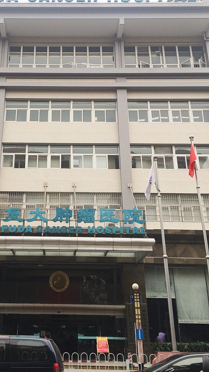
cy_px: 171
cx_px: 55
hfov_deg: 29.3
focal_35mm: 40
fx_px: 394
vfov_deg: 50.4
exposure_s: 1/410
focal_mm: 4.15
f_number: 2.2
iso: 32
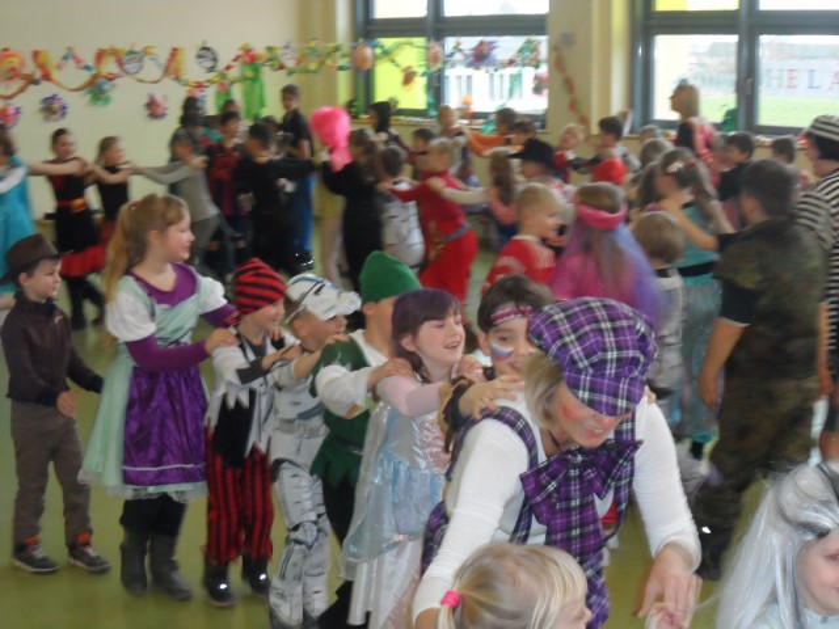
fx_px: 1309
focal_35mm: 54
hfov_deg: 35.5
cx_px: 420
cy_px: 314
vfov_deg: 27.0
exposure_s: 1/45
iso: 400
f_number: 4.1
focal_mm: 9.8
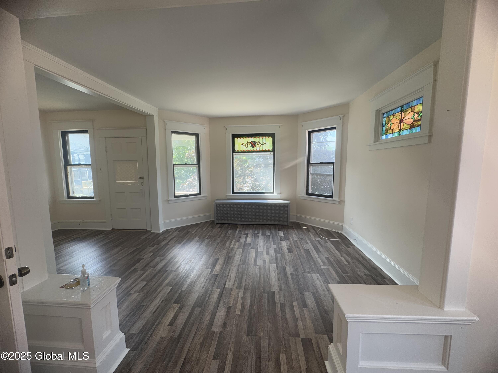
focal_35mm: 14
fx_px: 201
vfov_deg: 85.7
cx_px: 249
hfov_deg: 102.1
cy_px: 186
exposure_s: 1/120
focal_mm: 2.22
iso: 40
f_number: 2.2
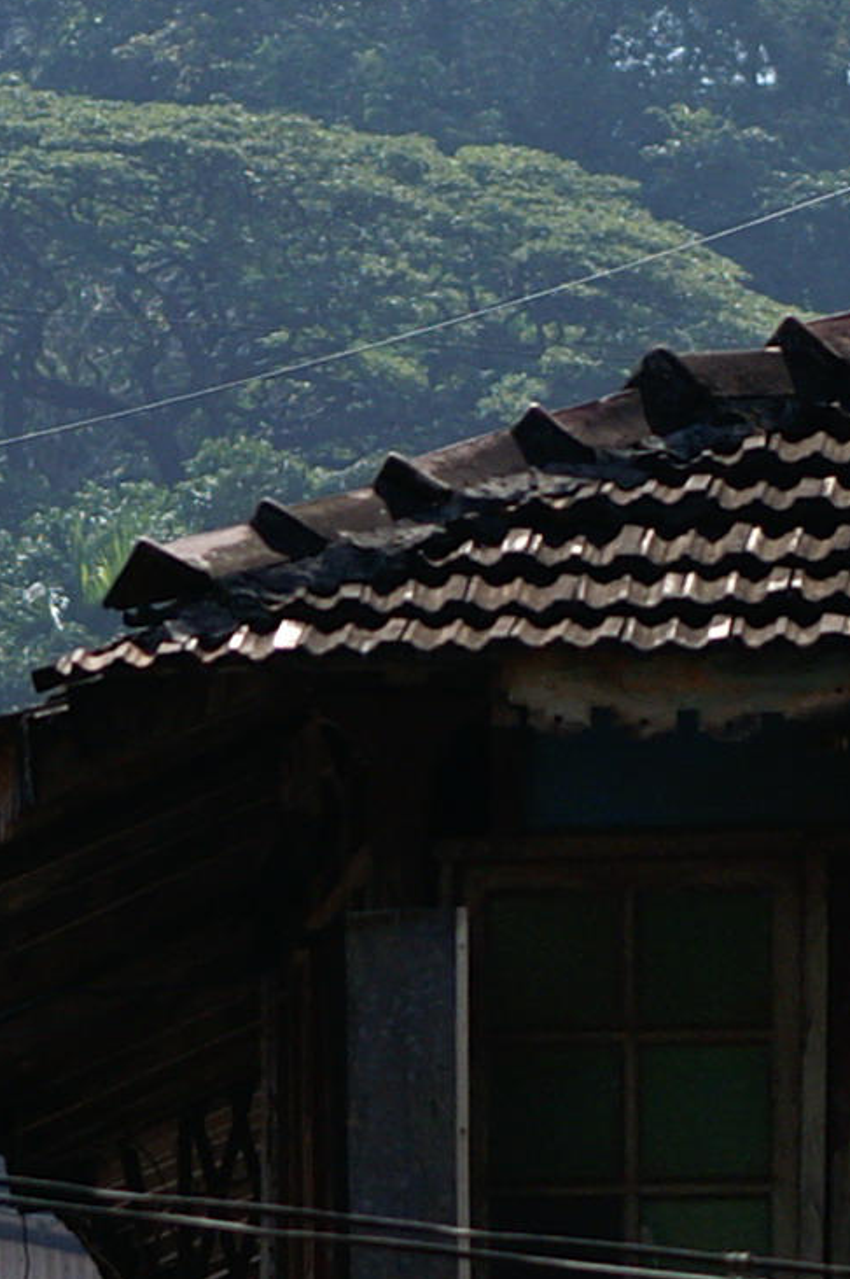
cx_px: -271
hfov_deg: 2.2
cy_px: 338
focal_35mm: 617
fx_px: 21892
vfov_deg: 3.3
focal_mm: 100
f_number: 5.6
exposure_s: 1/1600
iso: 200
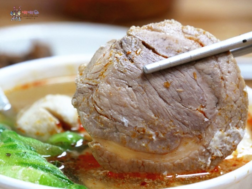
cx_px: 126
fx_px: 1412
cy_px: 94
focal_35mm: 194
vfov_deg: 7.7
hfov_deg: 10.2
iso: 1250
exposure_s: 1/60
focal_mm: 97
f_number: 5.4
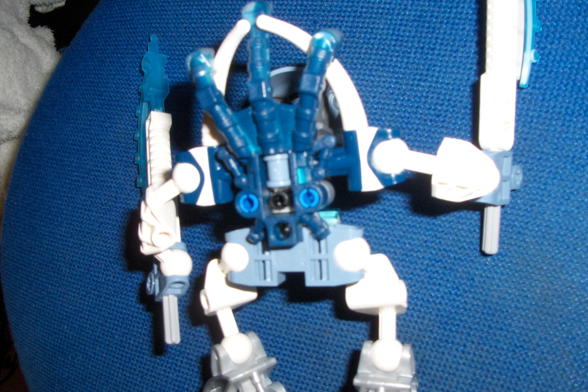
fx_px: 604
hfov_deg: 51.9
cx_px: 292
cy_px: 221
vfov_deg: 35.9
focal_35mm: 37
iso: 100
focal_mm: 5.8
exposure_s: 1/60
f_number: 4.3
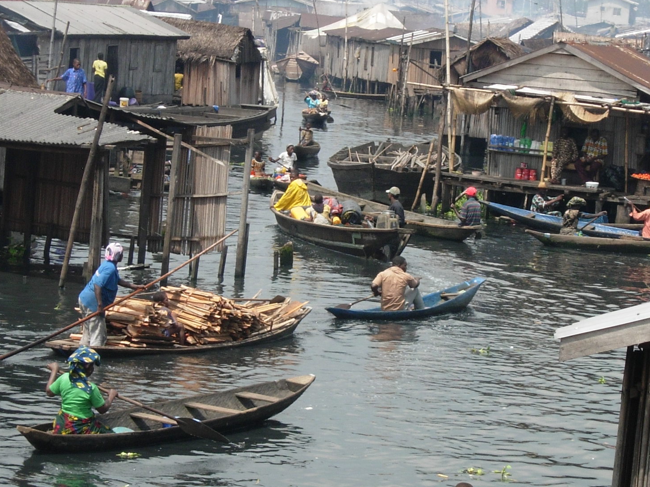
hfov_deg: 11.2
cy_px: 309
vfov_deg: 8.4
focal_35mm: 176
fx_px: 3305
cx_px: 396
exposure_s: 1/470
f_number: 4.9
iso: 79
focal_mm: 23.4
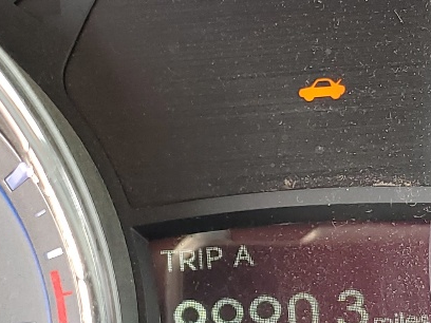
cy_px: 245
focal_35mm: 102
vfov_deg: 14.4
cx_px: 208
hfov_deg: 19.3
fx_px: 1270
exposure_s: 1/120
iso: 58
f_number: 1.5
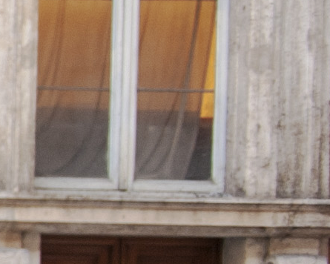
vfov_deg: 5.4
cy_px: 345
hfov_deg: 5.6
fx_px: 2803
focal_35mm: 287
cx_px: -1132
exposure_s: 1/80
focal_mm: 32
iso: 320
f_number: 2.8
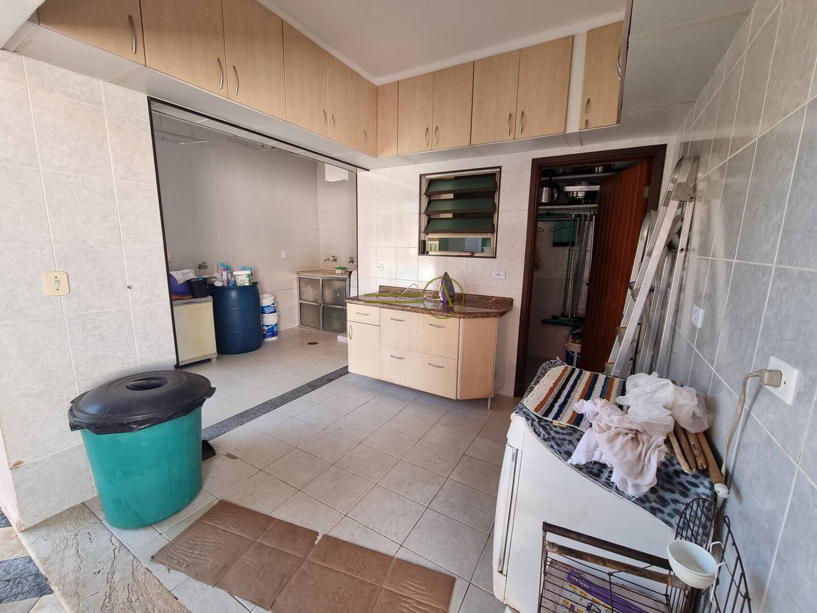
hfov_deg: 106.2
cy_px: 306
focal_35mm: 13
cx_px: 408
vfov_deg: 89.9
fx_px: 307
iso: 100
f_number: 2.2
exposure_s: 1/60
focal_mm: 2.2
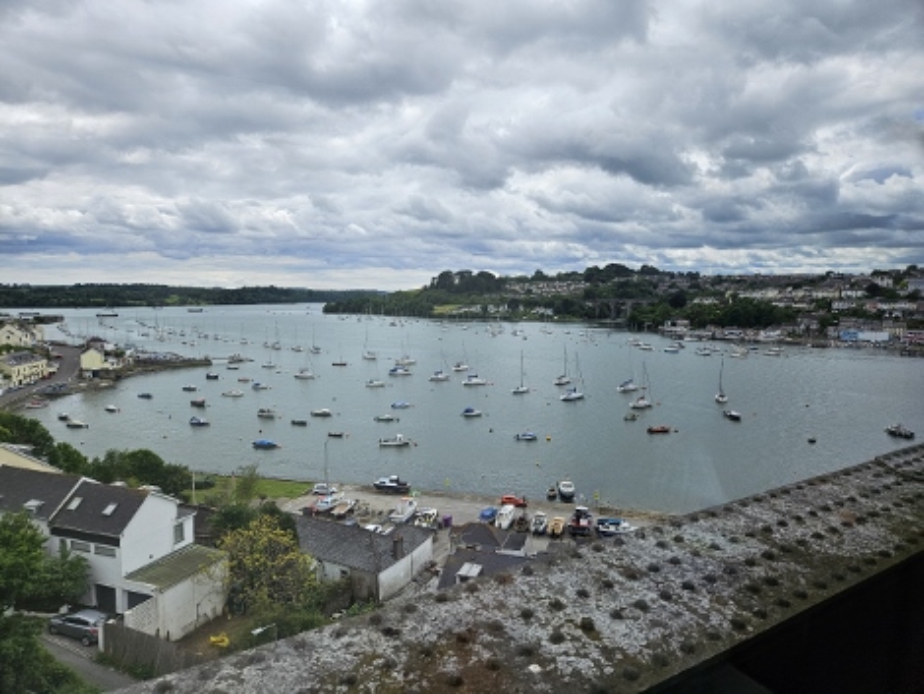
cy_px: 347
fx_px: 614
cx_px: 462
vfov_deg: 58.9
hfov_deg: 73.9
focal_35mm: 23
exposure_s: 1/2000
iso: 40
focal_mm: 5.4
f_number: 1.8
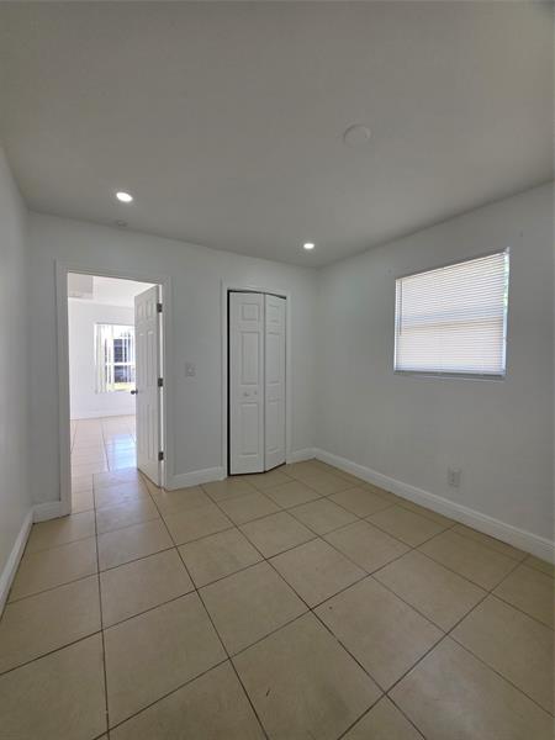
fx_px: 278
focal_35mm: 13
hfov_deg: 89.9
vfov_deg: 106.2
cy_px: 370
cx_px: 278
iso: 100
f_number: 1.9
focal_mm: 2.2
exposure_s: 1/359
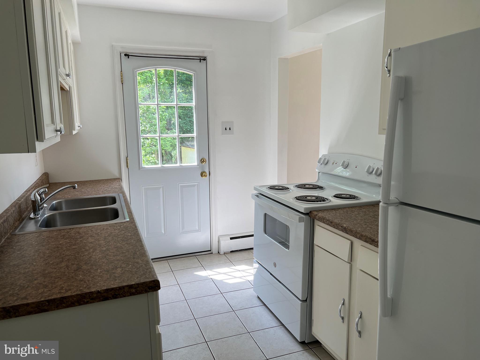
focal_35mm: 26
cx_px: 240
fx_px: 361
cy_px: 180
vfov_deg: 53.1
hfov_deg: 67.3
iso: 40
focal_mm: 5.7
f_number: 1.5
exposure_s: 1/186
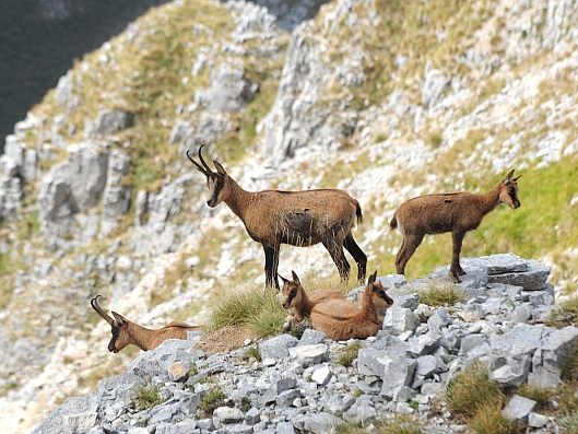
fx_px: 5461
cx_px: 257
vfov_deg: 4.5
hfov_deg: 6.1
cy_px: 217
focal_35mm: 327
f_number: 13
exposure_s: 1/640
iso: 500
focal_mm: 300
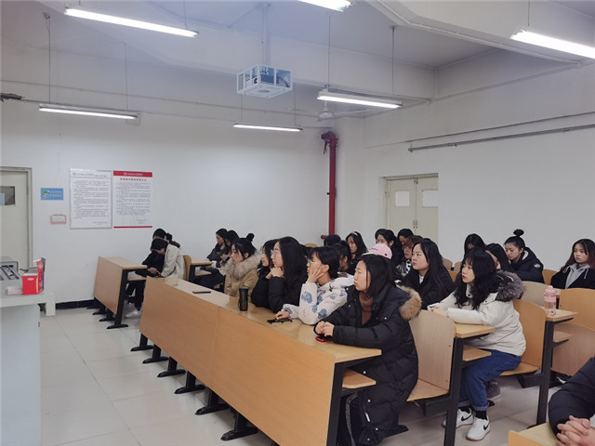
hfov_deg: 60.0
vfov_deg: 46.8
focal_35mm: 30
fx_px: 516
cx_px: 298
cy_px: 223
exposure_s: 1/100
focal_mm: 5.58
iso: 160
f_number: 1.8
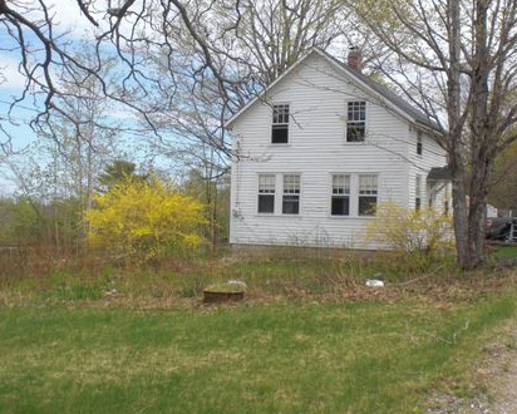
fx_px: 689
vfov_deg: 33.4
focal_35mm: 45
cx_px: 277
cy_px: 191
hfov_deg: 41.1
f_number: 5.6
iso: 64
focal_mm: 6.3
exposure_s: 1/250
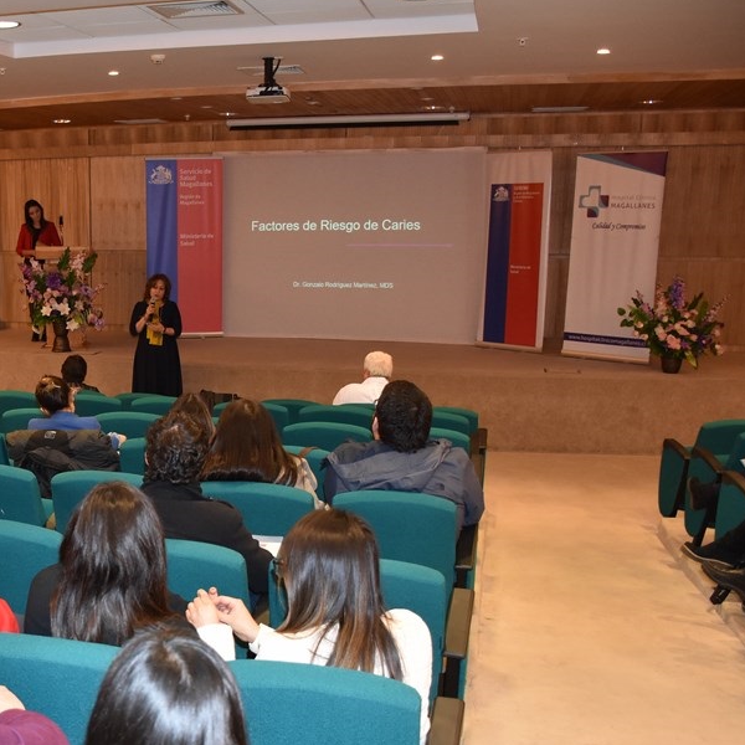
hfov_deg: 35.7
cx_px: 56
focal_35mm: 44
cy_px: 462
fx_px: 1071
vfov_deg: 38.1
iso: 1400
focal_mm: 18
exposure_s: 1/60
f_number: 3.5
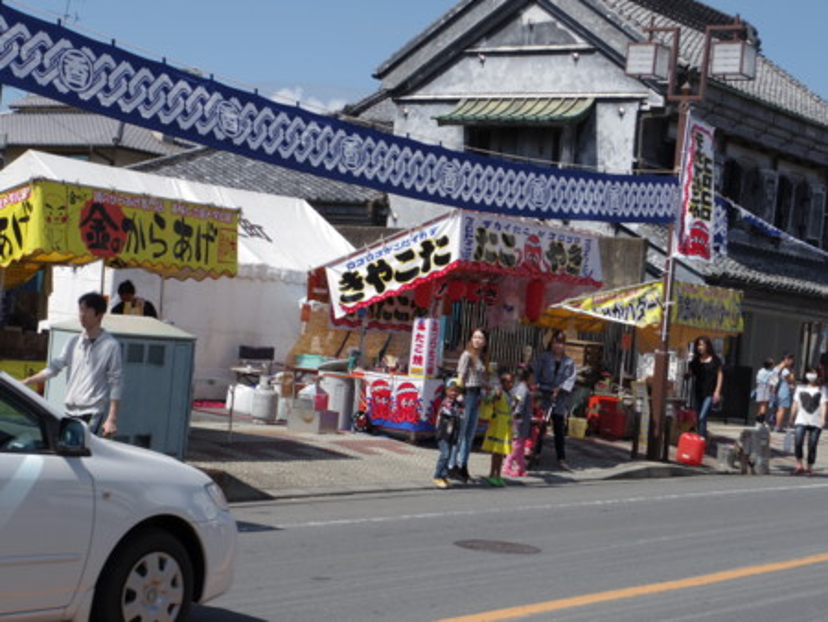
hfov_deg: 28.1
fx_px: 1651
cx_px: 414
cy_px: 311
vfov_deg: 21.3
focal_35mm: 69
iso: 100
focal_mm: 15
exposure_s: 1/500
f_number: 5
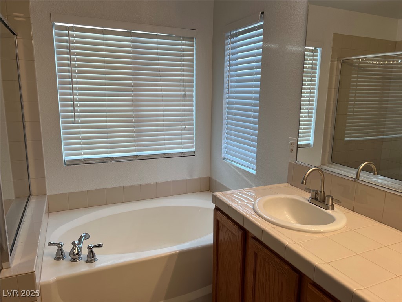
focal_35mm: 26
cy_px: 151
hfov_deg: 67.3
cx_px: 201
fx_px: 302
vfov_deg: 53.1
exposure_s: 1/120
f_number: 1.5
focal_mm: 5.7
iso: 40
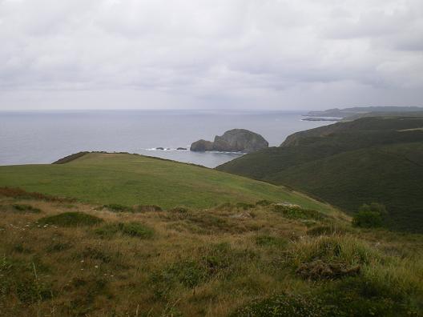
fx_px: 464
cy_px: 158
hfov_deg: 49.0
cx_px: 212
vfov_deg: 37.7
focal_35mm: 38
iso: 64
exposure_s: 1/125
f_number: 4.6
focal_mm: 6.3
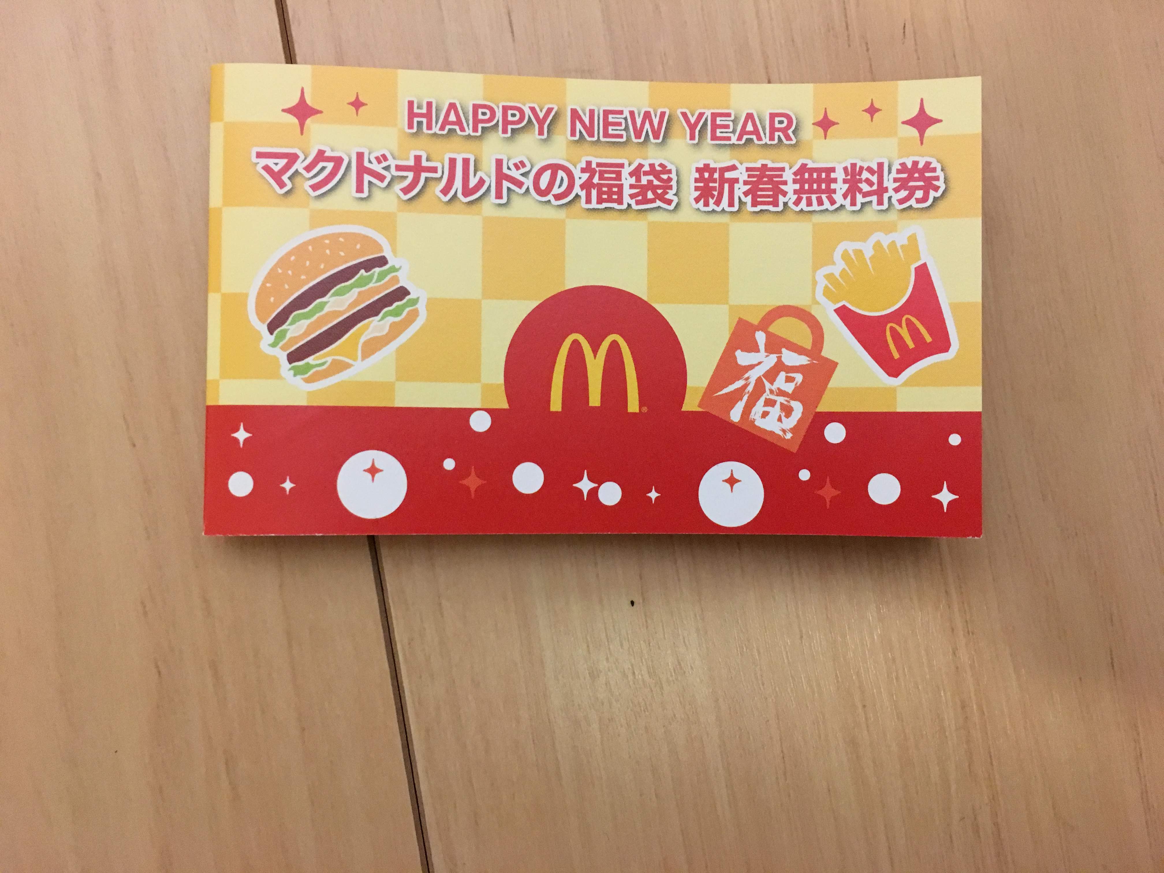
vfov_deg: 48.2
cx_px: 582
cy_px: 436
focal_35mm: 29
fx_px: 975
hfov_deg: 61.7
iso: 200
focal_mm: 4.15
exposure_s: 1/30
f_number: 2.2
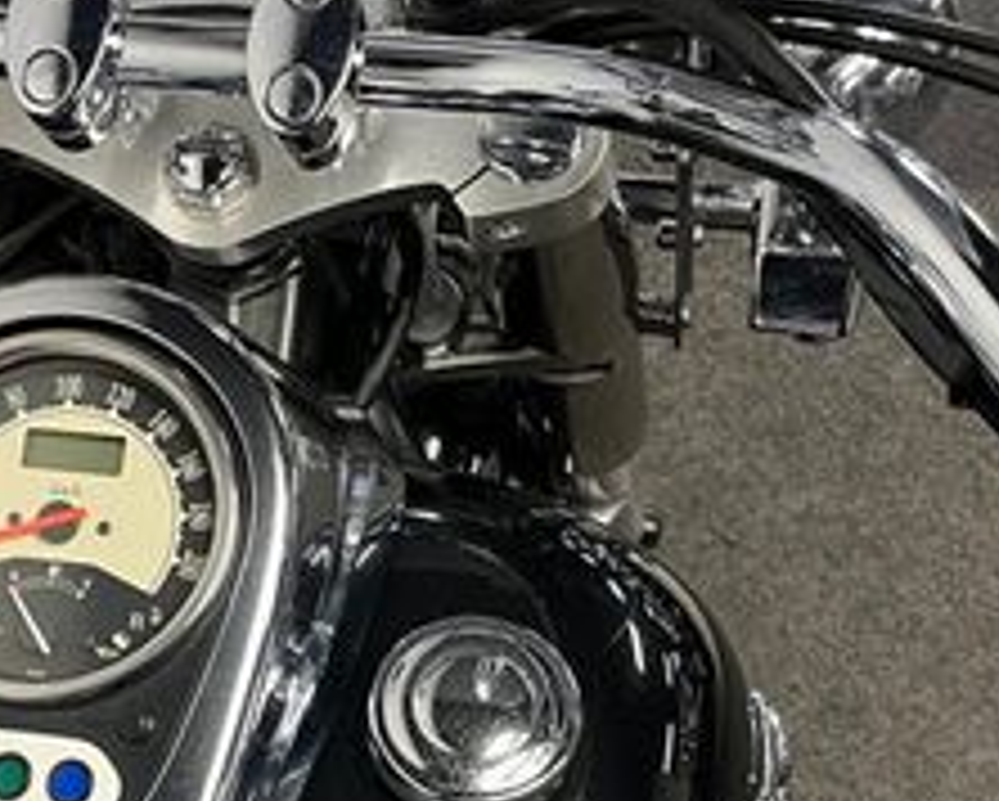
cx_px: 243
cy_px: 688
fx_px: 2160
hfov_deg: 25.7
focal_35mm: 73
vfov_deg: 20.7
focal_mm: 5.1
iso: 125
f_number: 1.6
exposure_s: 1/50
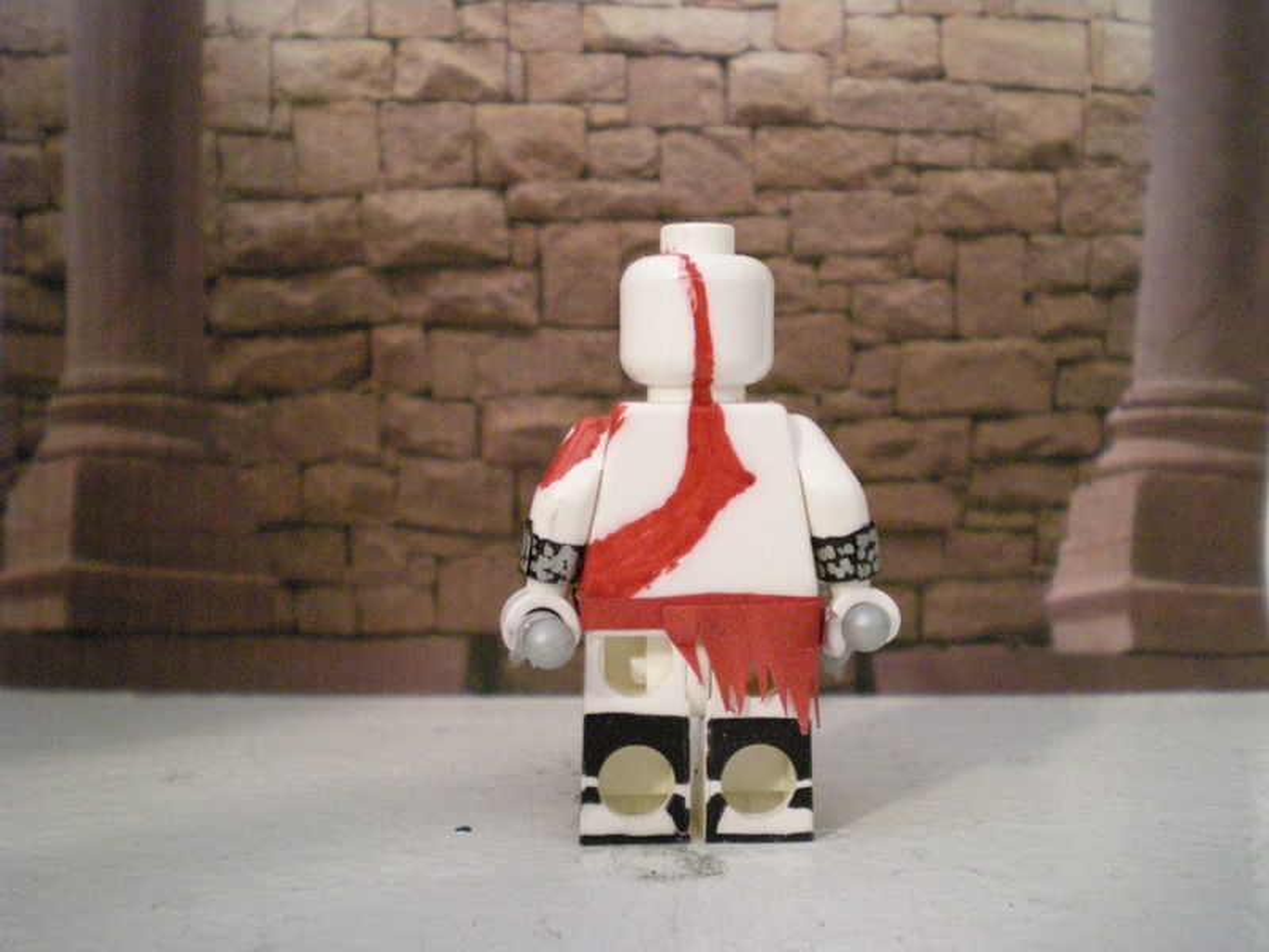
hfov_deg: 49.0
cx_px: 634
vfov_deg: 37.7
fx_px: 1393
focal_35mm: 38
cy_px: 476
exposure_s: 1/8
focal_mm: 6.3
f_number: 3.1
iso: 766
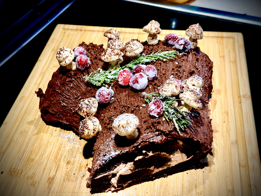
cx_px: 130
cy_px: 98
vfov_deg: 30.3
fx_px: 362
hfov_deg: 39.7
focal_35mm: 48
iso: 100
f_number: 1.78
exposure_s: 1/120
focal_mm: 6.76
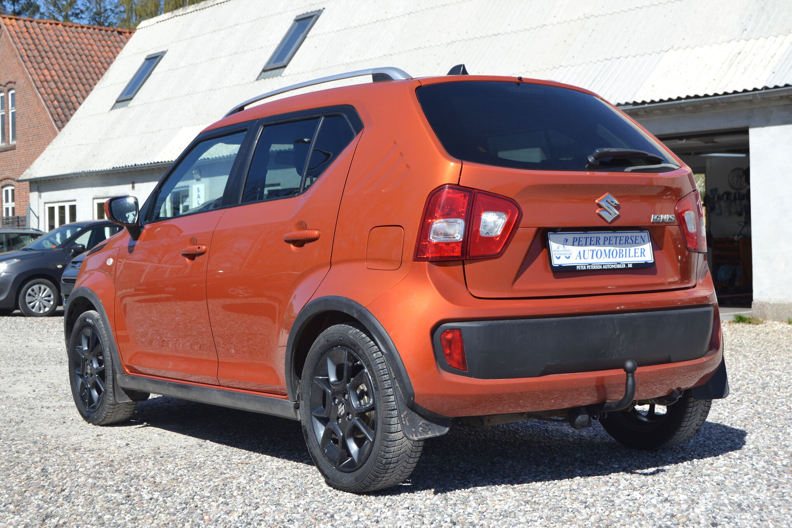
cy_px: 264
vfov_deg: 25.8
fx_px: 1155
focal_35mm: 52
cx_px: 396
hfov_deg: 37.9
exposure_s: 1/250
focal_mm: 35
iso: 100
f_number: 8
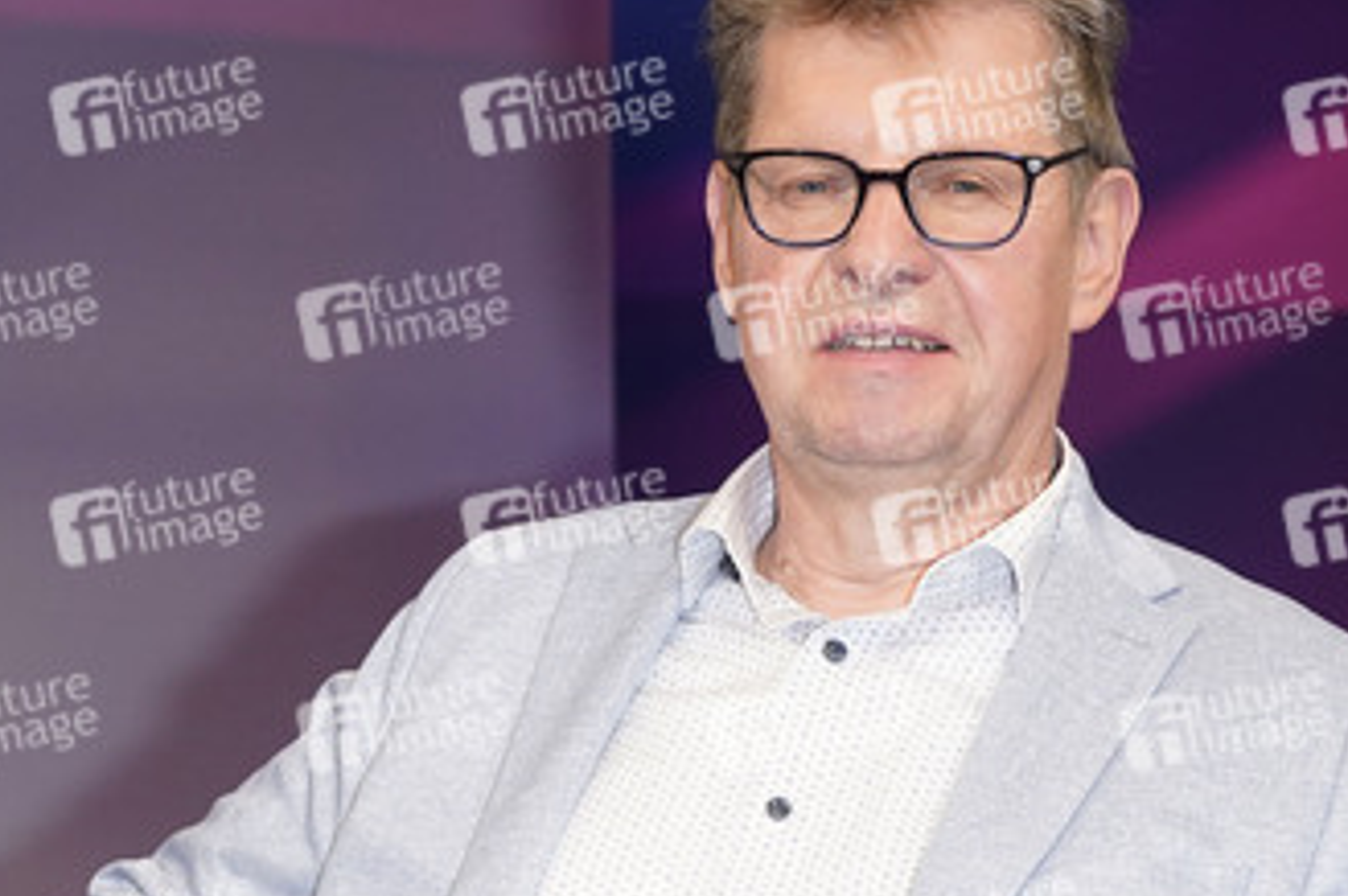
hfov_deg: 36.0
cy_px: 415
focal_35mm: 55
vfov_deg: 24.6
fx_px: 2057
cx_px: 869
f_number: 5.6
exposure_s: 1/160
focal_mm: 40
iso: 2000
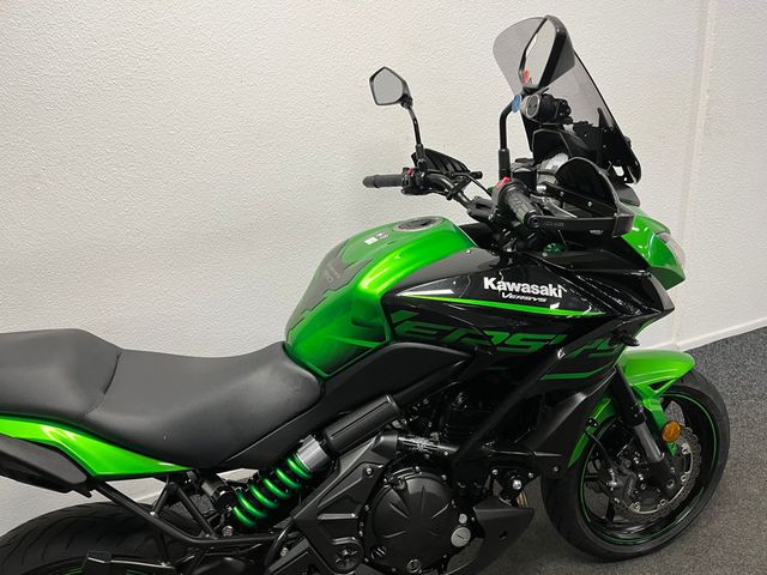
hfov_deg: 67.3
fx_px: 576
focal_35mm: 26
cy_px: 288
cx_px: 384
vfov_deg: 53.1
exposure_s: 1/50
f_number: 1.6
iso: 64
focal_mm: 5.1
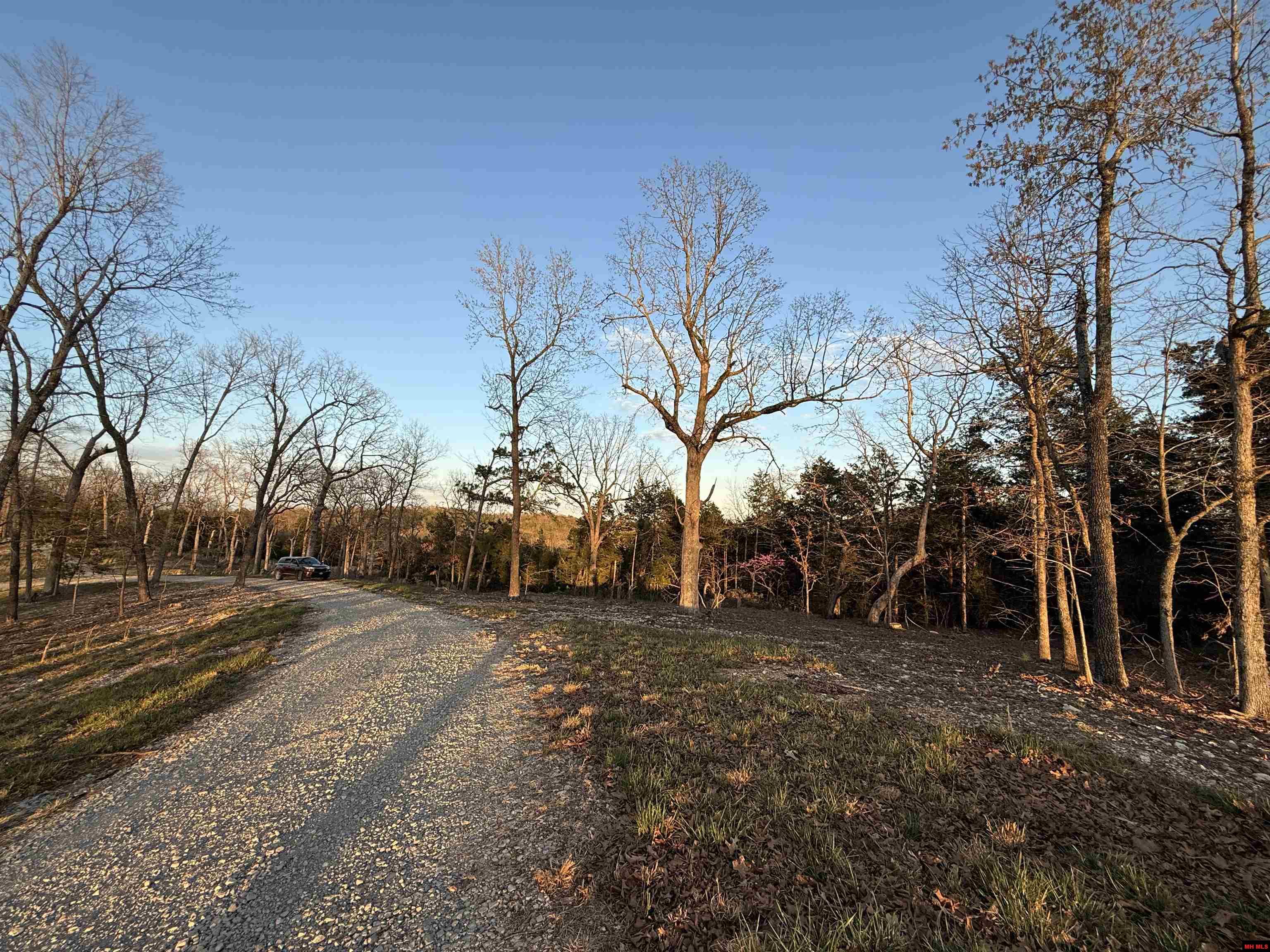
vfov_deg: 85.7
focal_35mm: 14
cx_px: 635
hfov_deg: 102.1
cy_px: 476
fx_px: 514
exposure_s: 1/579
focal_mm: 2.22
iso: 50
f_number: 2.2
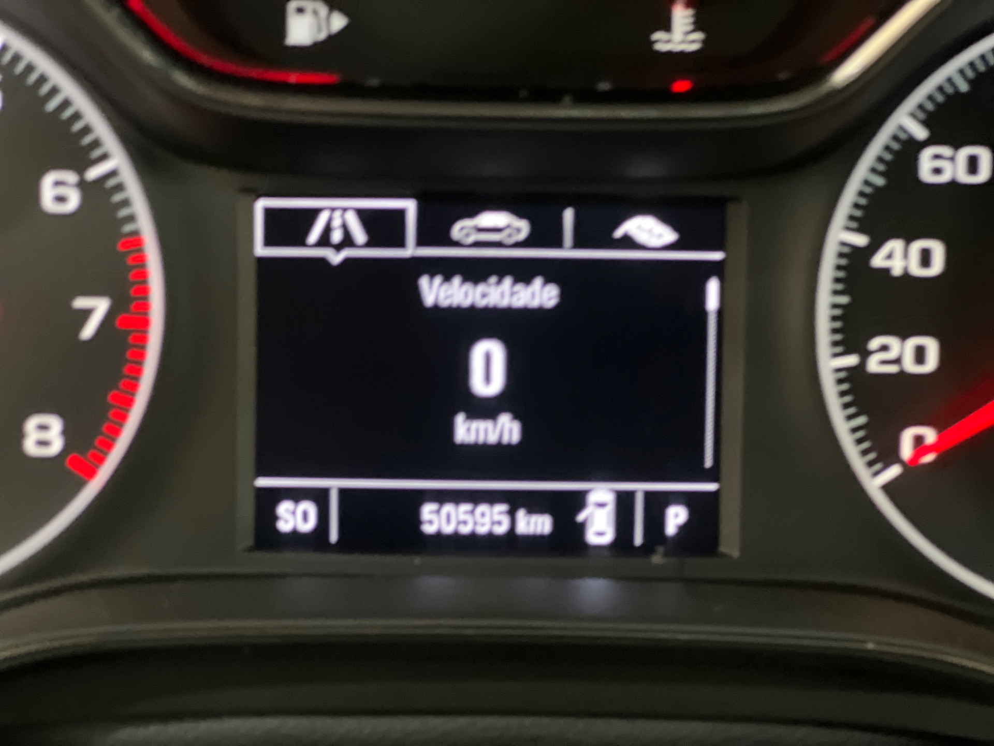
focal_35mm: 77
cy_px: 373
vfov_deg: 19.1
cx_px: 497
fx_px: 2211
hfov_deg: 25.3
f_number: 2.8
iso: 800
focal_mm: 9
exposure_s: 1/15
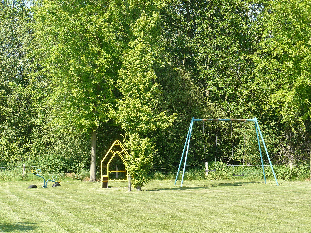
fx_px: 952
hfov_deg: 18.5
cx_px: 156
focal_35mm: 106
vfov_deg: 14.0
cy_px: 116
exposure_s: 1/250
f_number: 4
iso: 100
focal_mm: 17.7
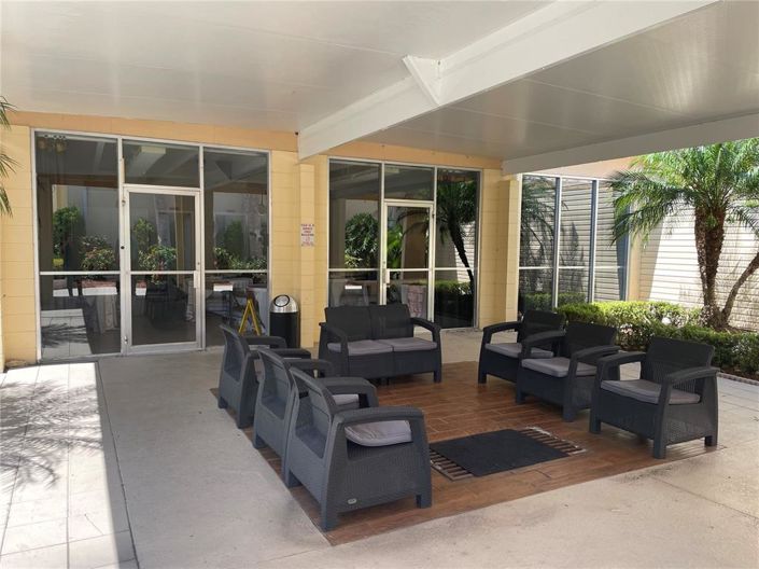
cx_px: 380
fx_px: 570
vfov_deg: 53.0
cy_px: 284
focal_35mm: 26
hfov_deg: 67.3
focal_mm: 4.2
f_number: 1.6
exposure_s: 1/418
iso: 32
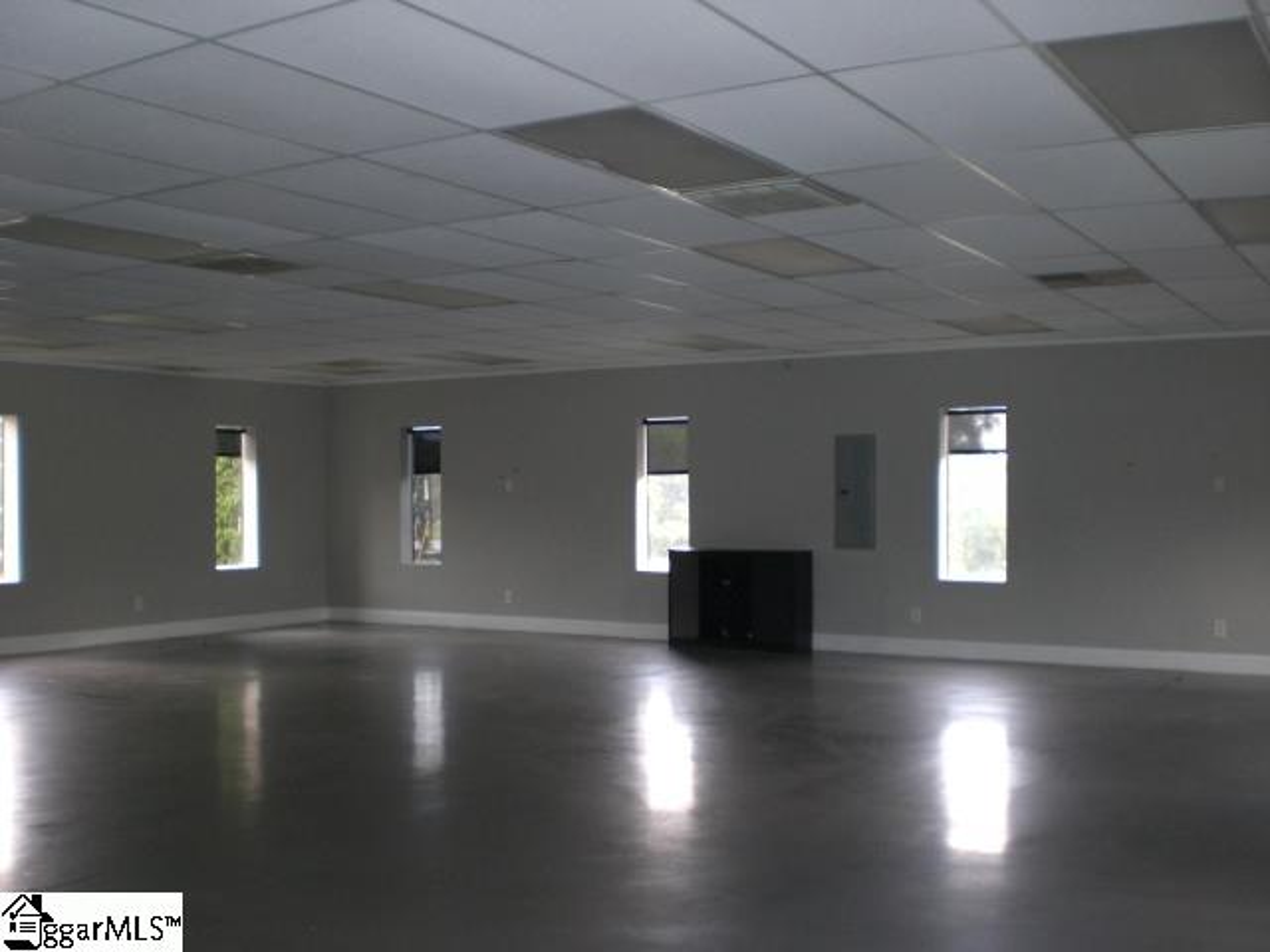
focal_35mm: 38
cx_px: 635
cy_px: 476
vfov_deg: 37.7
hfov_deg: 49.0
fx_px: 1394
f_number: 3.1
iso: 200
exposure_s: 1/60
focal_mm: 6.3
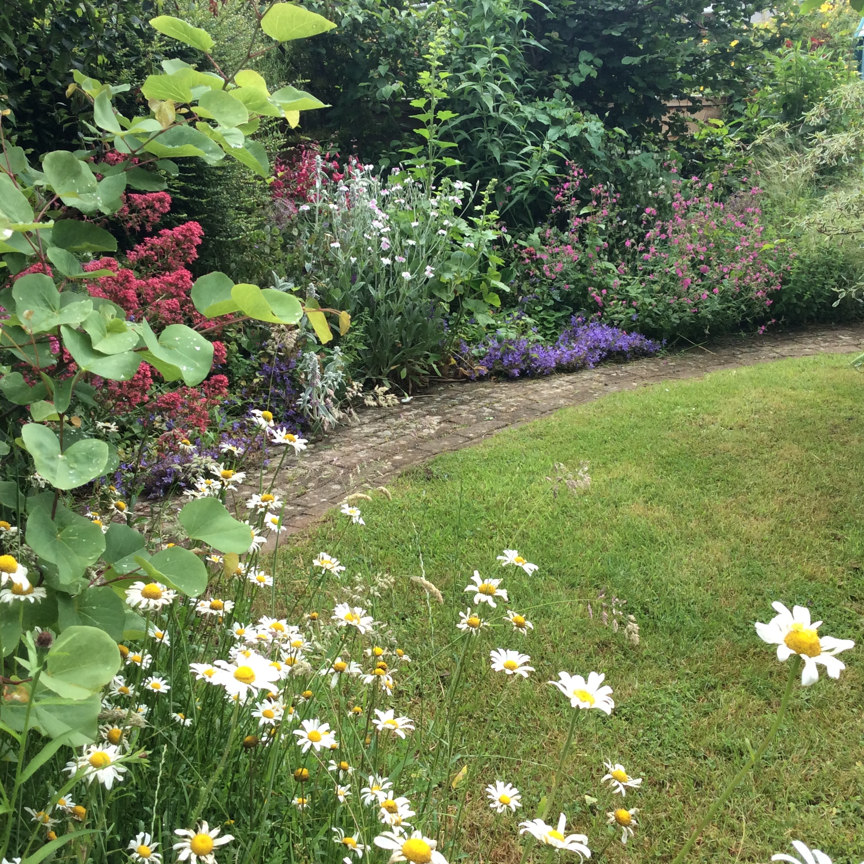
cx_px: 437
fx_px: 1130
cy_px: 412
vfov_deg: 41.8
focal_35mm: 40
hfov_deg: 41.9
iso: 32
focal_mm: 3.3
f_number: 2.4
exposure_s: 1/578
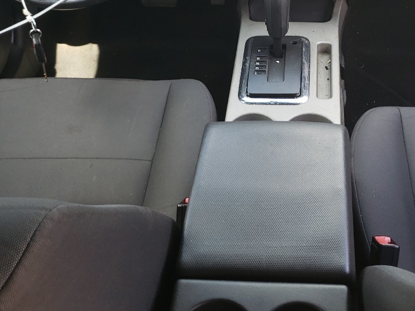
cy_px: 68
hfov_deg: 34.0
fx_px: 671
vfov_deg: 25.7
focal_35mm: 56
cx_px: 281
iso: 50
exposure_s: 1/122
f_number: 1.5
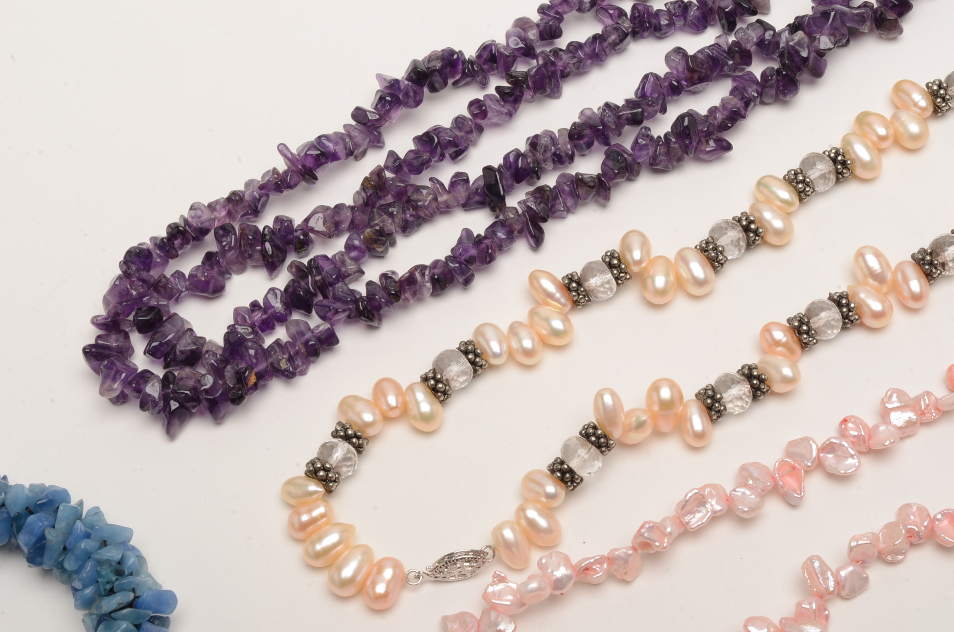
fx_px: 2063
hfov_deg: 26.0
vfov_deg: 17.4
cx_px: 477
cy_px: 316
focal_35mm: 78
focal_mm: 52
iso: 100
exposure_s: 1/160
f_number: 29
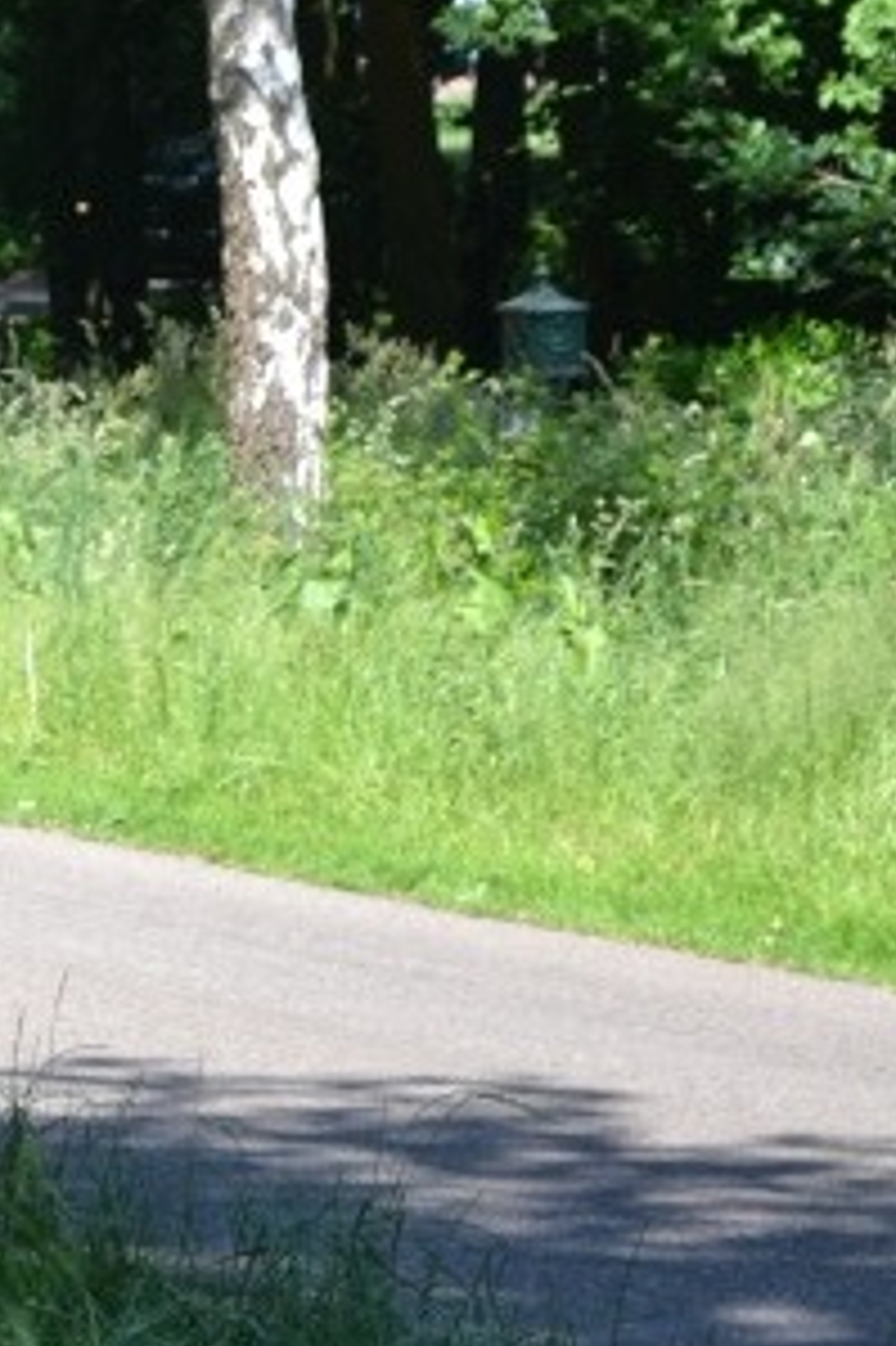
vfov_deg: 8.2
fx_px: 9381
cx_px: -588
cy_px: 117
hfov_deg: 5.4
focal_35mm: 251
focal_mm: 50
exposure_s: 1/125
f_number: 5.6
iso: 100
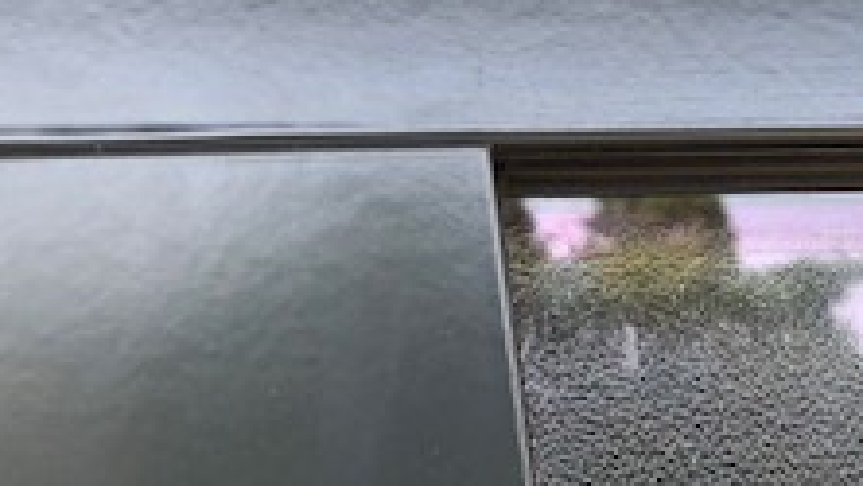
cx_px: 292
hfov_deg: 24.1
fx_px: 2014
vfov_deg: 13.7
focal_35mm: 88
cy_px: 82
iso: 40
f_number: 1.8
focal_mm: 3.99
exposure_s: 1/120
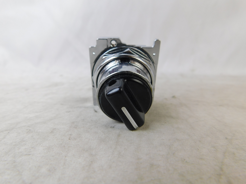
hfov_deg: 73.9
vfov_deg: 58.9
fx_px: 163
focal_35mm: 23
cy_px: 92
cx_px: 123
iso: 125
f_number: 3
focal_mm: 4
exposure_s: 1/40
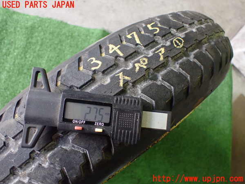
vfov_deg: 46.8
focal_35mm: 30
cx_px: 122
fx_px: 212
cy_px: 92
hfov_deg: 60.0
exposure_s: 1/80
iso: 800
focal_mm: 5.4
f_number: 2.3
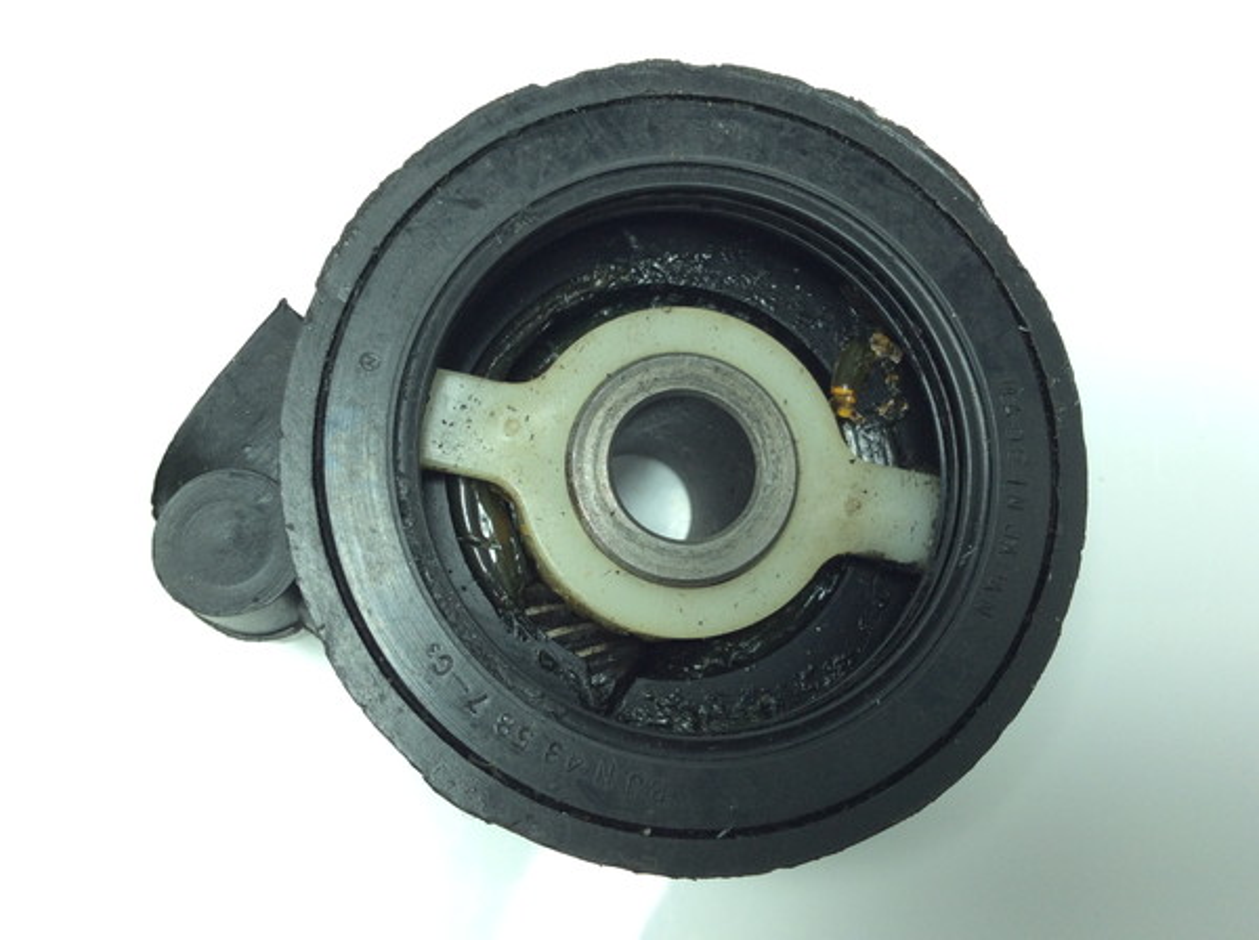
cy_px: 470
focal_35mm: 32
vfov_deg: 44.0
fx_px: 1162
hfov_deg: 56.9
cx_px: 630
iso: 32
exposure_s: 1/153
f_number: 2.4
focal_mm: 3.3
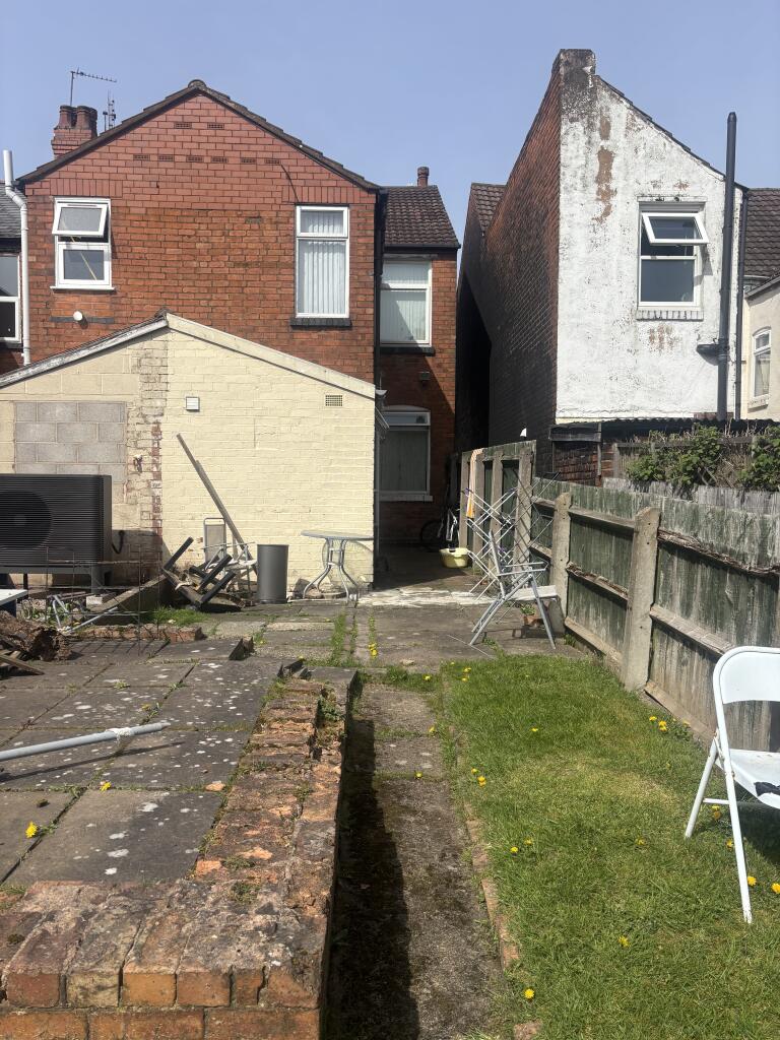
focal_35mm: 26
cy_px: 520
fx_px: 781
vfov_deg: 67.3
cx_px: 390
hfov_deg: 53.1
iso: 50
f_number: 1.6
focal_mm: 5.96
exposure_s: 1/4630
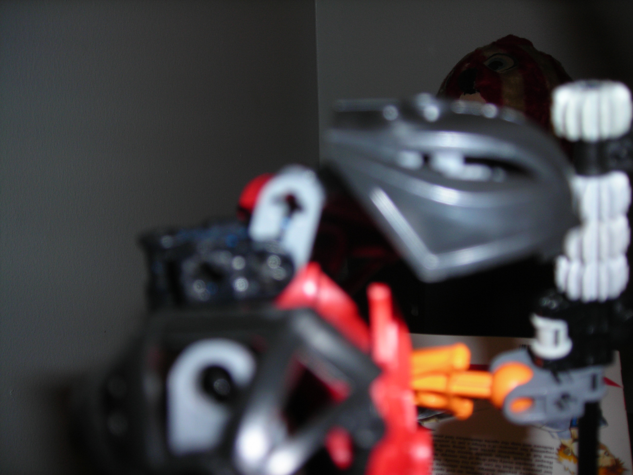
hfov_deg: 49.0
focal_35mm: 38
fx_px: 695
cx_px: 316
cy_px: 238
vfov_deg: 37.7
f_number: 3.2
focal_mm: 6.3
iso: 50
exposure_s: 1/60.1
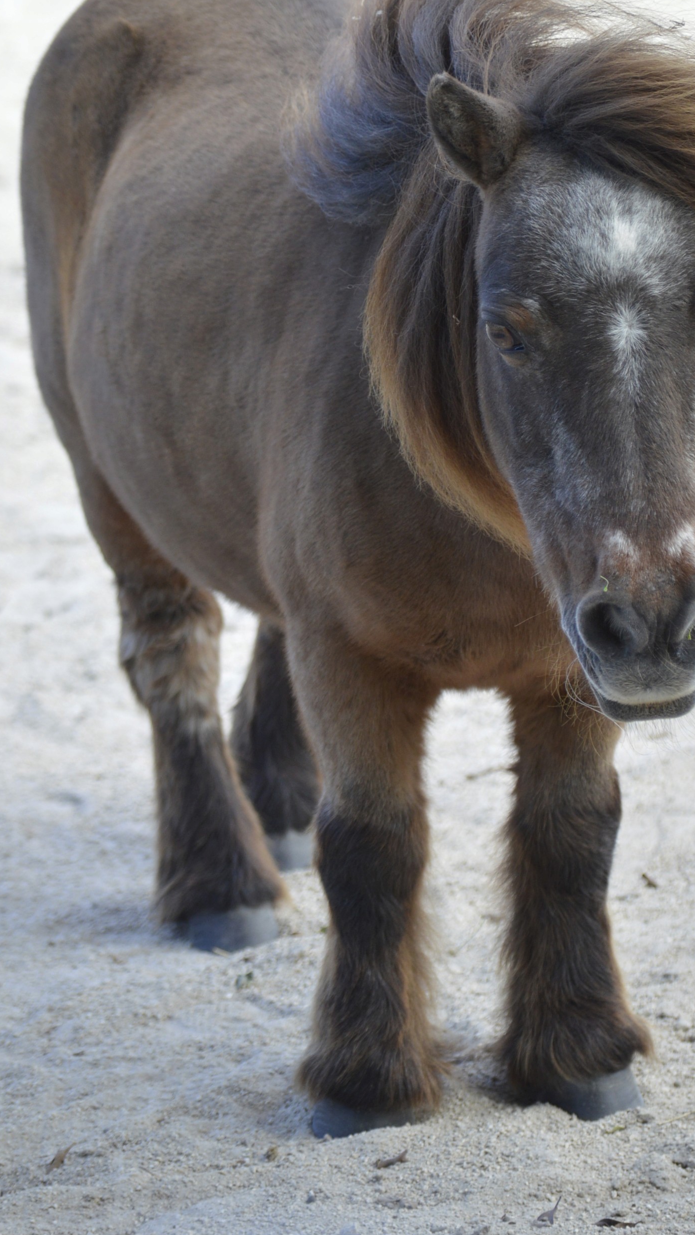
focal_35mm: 240
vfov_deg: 9.0
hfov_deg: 5.1
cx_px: 355
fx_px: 7849
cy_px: 485
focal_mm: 125
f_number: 4.8
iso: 400
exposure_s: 1/640
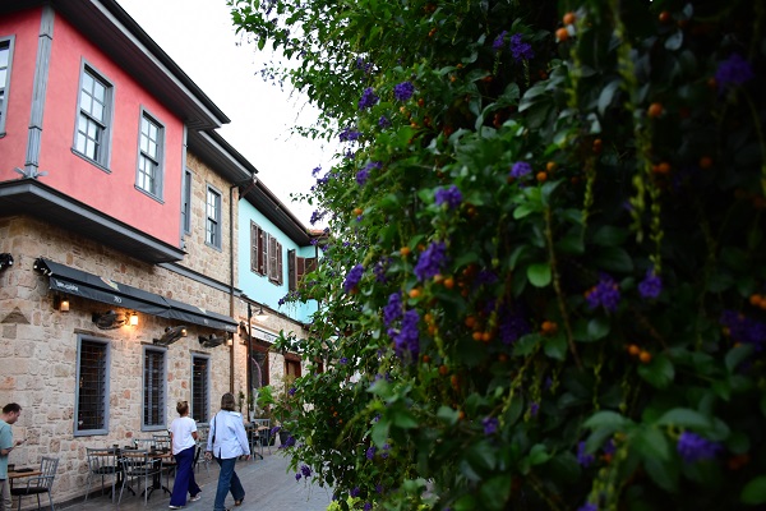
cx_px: 383
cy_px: 256
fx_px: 574
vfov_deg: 47.9
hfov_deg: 67.4
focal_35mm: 27
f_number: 3.5
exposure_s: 1/60
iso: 1250
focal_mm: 18
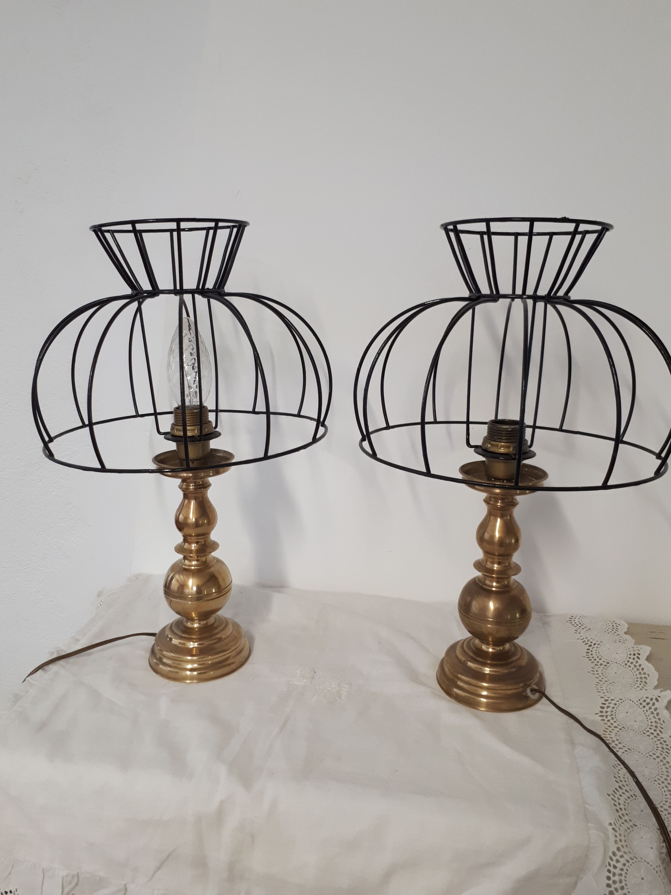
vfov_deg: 65.3
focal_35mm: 27
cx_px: 336
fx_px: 698
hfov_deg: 51.4
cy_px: 448
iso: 160
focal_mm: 3.6
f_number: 1.9
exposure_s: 1/33
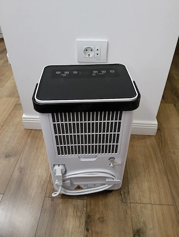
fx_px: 186
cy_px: 118
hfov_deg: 51.5
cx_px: 90
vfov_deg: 65.2
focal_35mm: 27
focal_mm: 3.98
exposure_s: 1/25
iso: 1000
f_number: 1.8
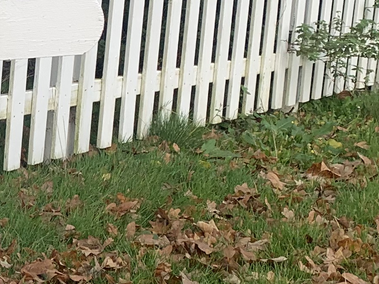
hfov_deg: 15.1
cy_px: 108
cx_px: -243
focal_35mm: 118
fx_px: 1292
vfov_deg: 12.5
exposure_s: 1/570
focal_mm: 4.25
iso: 25
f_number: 1.8
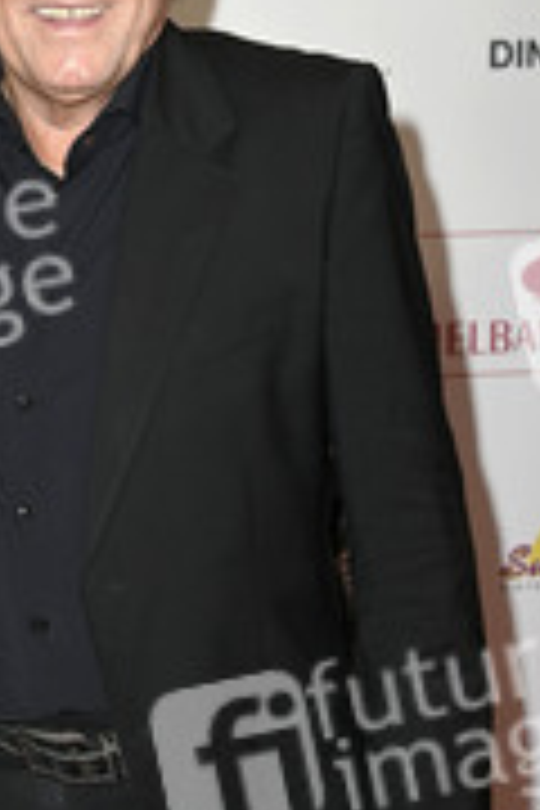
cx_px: -27
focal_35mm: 111
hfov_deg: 12.2
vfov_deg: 18.4
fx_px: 2497
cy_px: 513
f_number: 5.6
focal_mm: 50
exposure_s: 1/250
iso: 640
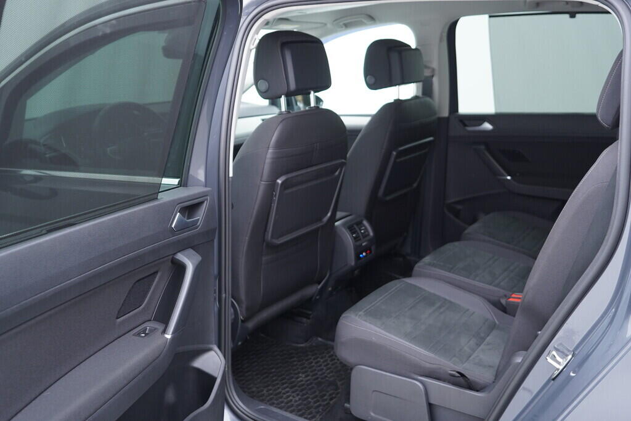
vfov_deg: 36.9
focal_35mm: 36
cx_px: 316
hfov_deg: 53.1
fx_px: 631
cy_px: 210
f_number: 2.8
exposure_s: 1/40
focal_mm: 24
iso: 320
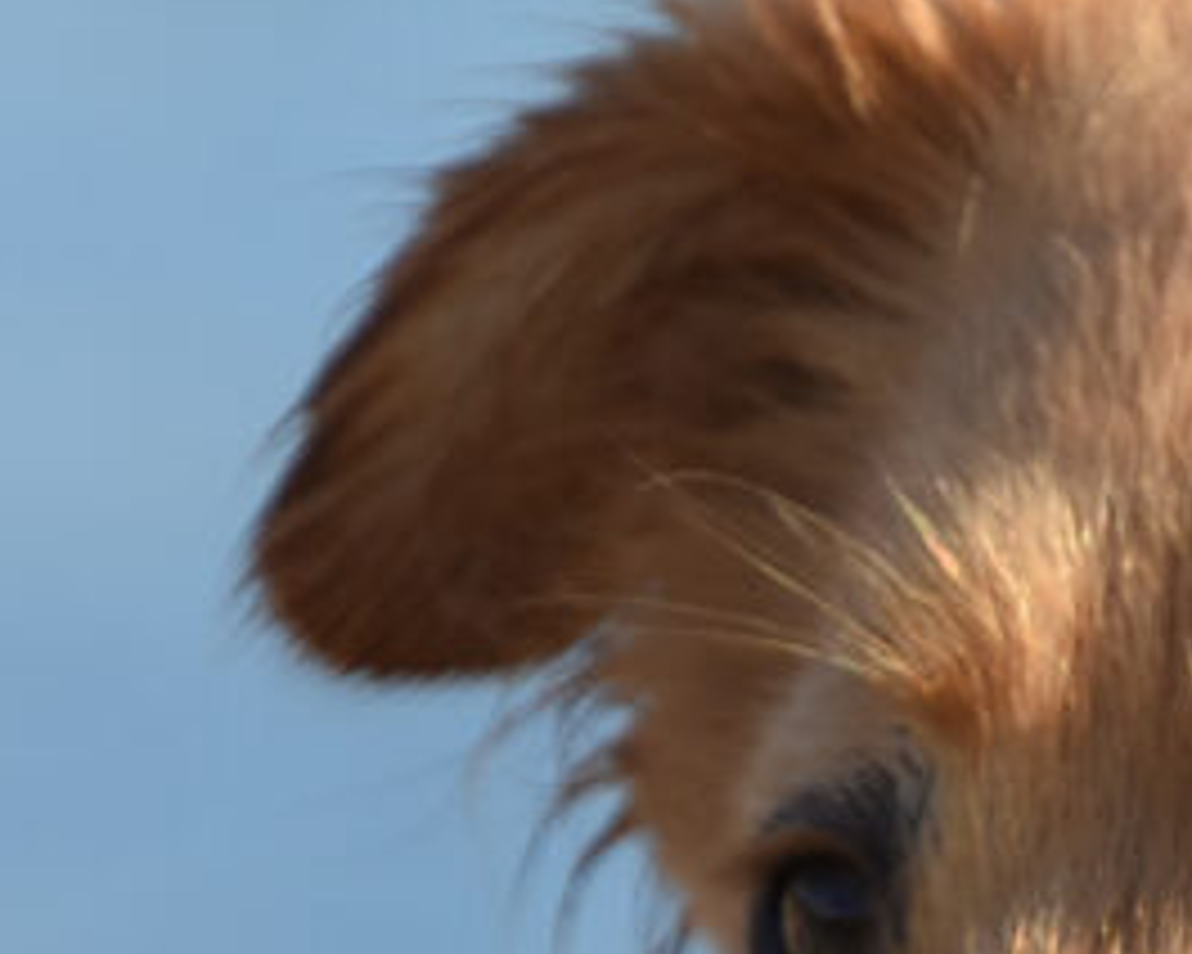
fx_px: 30657
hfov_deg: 2.2
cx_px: 994
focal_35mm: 869
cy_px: 1528
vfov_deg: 1.8
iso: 640
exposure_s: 1/800
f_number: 10
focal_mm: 160
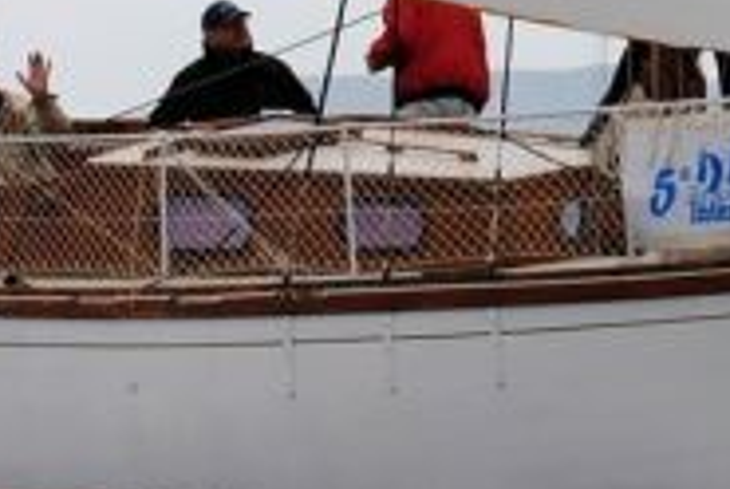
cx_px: 580
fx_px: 7234
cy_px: -388
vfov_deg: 3.8
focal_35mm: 356
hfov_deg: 5.8
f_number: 8
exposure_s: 1/250
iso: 100
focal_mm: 55
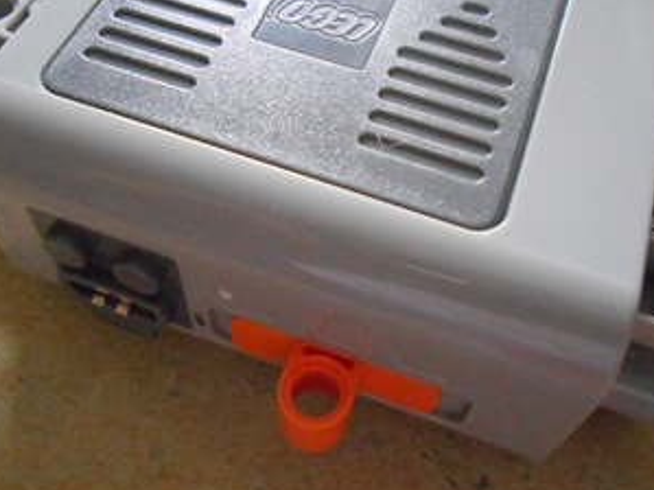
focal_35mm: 39
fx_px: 737
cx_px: 337
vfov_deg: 36.6
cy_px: 186
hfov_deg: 47.9
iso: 800
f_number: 3.2
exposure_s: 1/10
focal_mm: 4.6
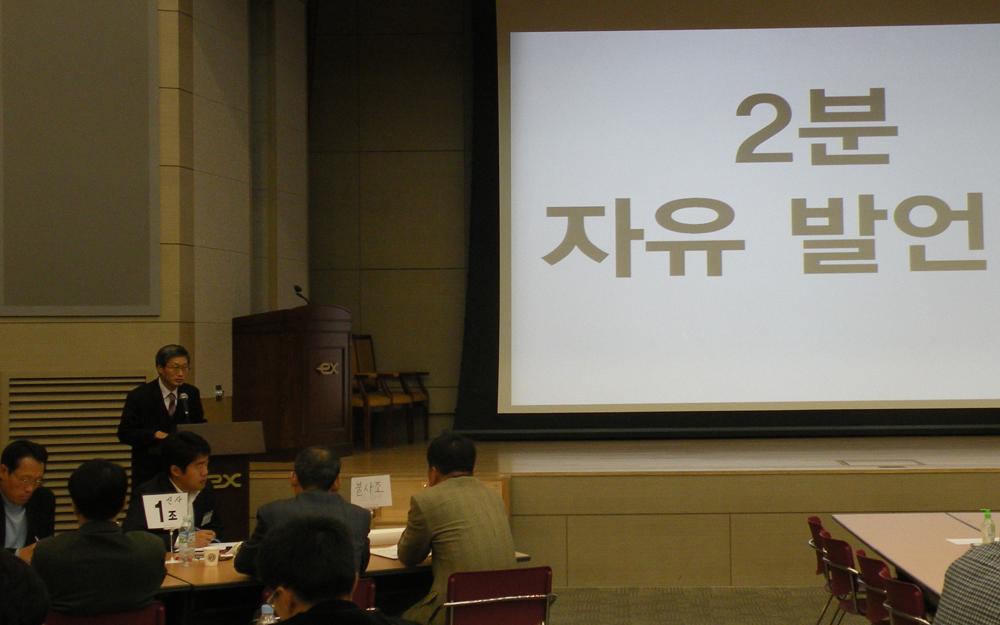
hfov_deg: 32.4
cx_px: 578
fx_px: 1717
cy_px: 289
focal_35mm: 63
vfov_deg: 20.6
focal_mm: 7.4
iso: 140
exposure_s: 1/59.7
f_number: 3.2
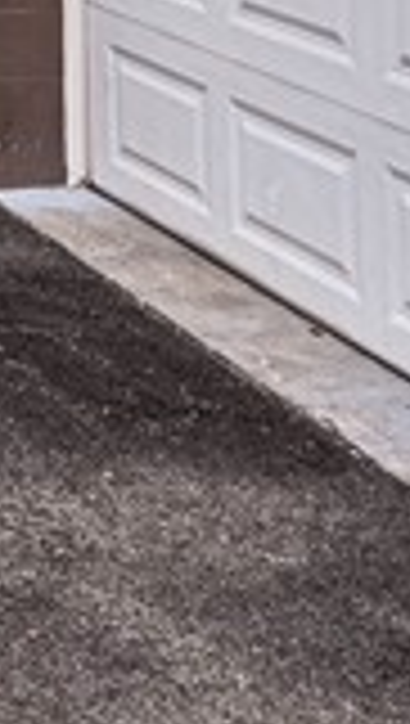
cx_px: -800
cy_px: -411
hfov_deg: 9.6
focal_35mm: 99
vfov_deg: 18.6
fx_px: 1906
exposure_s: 1/60
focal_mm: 14
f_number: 8
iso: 100
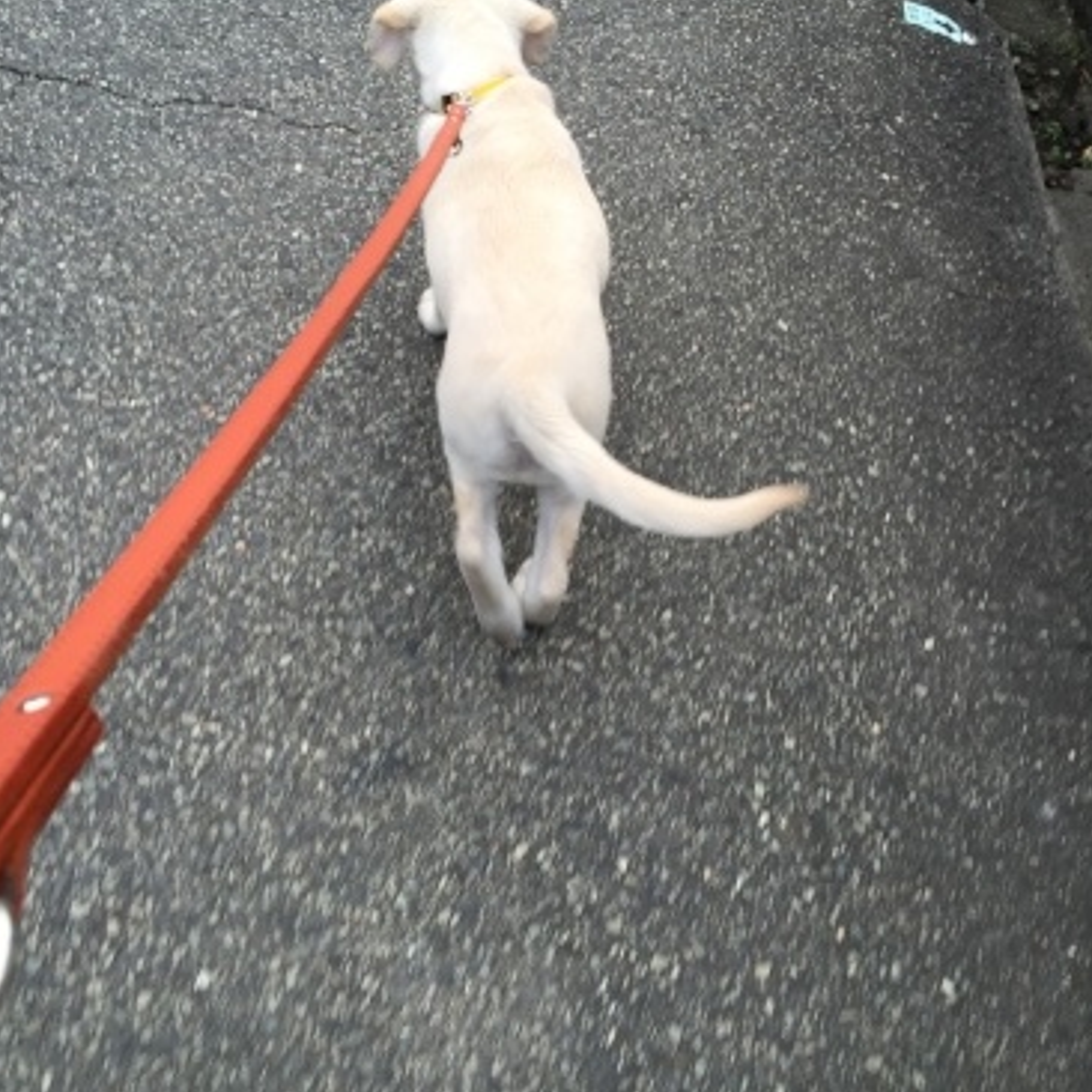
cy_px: 430
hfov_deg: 47.2
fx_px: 1249
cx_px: 539
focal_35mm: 35
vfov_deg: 46.9
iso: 40
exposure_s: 1/120
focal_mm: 4.15
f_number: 2.2
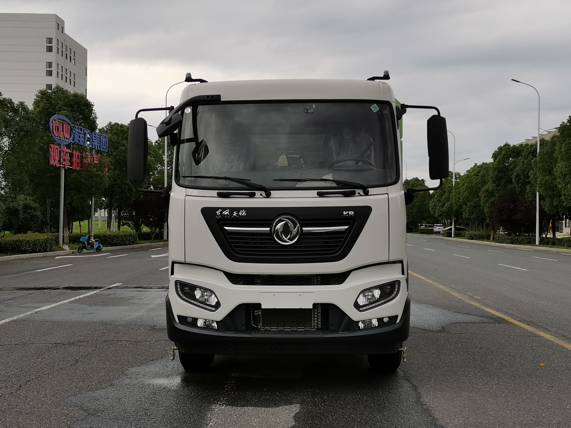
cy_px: 214
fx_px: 858
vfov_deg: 28.0
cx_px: 286
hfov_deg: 36.8
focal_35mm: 52
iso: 50
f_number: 1.8
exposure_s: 1/810
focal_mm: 4.75
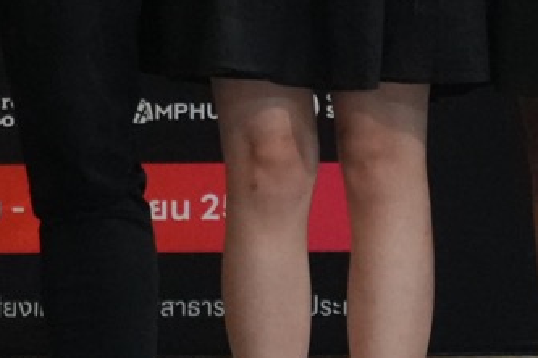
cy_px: -445
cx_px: -92
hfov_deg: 7.4
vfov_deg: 4.9
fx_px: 4139
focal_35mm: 277
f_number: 5
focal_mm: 32
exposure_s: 1/80
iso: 4000
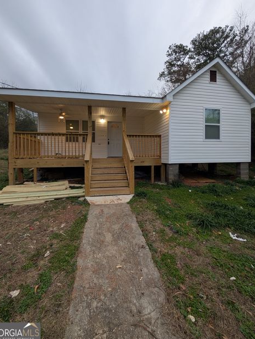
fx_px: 127
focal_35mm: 13
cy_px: 157
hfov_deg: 90.1
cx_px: 124
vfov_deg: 105.9
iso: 52
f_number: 1.7
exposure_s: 1/133
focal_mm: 2.02
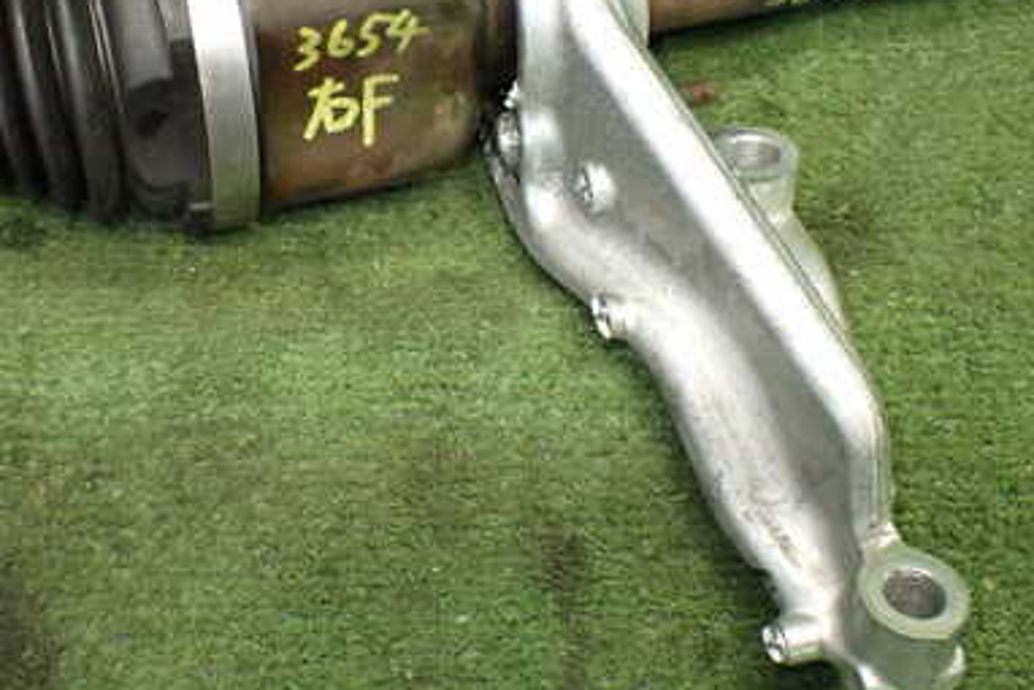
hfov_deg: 40.0
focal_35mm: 49
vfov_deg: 27.3
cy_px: 203
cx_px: 379
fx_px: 1408
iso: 800
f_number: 2.3
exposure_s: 1/125
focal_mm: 5.4
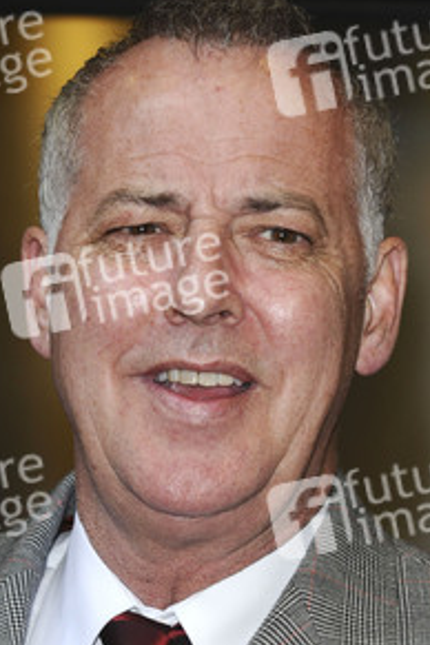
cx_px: 181
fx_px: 3691
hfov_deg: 6.7
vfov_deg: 10.0
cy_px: 397
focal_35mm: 206
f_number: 5.6
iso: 400
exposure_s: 1/160
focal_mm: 100
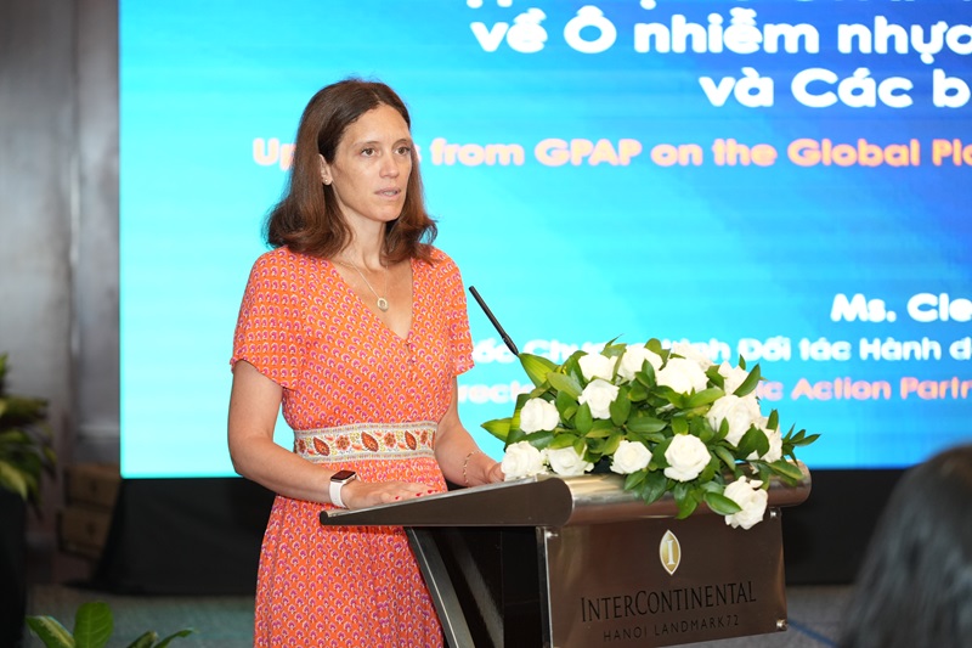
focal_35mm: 115
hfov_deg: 17.9
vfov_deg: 12.0
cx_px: 486
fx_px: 3093
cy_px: 324
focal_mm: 114.6
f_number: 2.8
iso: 1600
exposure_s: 1/200
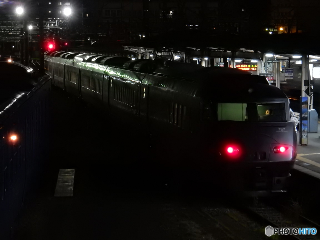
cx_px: 160
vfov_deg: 9.1
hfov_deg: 12.0
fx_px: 1516
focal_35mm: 164
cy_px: 120
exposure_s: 1/10
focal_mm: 29.2
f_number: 6
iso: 1600
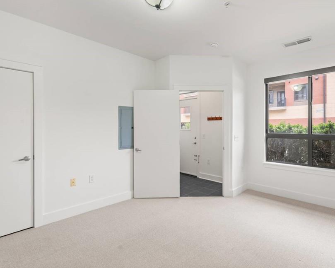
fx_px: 188
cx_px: 179
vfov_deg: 70.8
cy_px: 128
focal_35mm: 19
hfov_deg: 83.2
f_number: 8
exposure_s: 1/4
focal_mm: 16
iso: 320
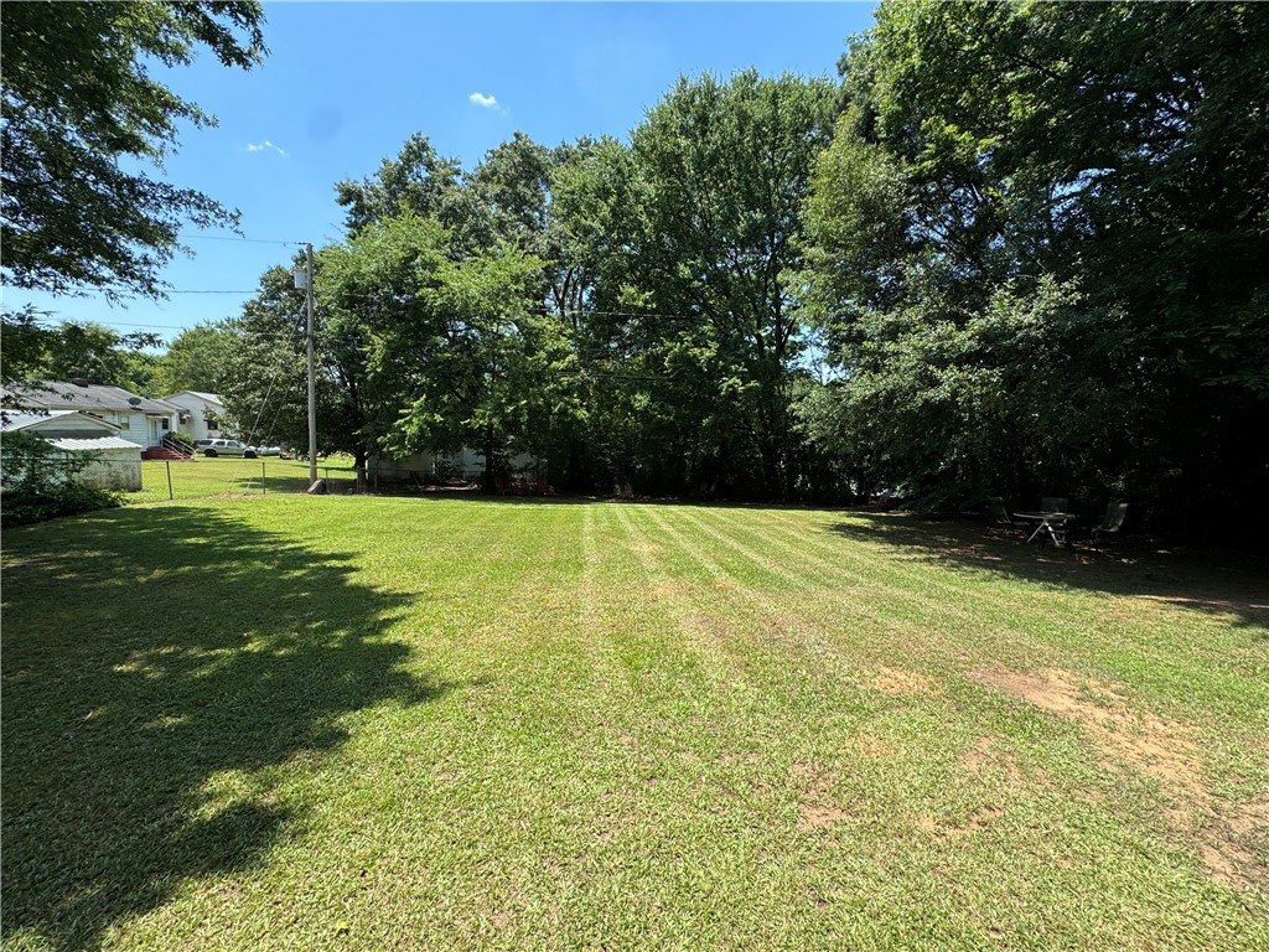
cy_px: 476
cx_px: 634
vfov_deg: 85.7
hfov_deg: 102.1
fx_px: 513
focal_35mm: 14
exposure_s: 1/625
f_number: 2.2
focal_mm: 2.22
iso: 40
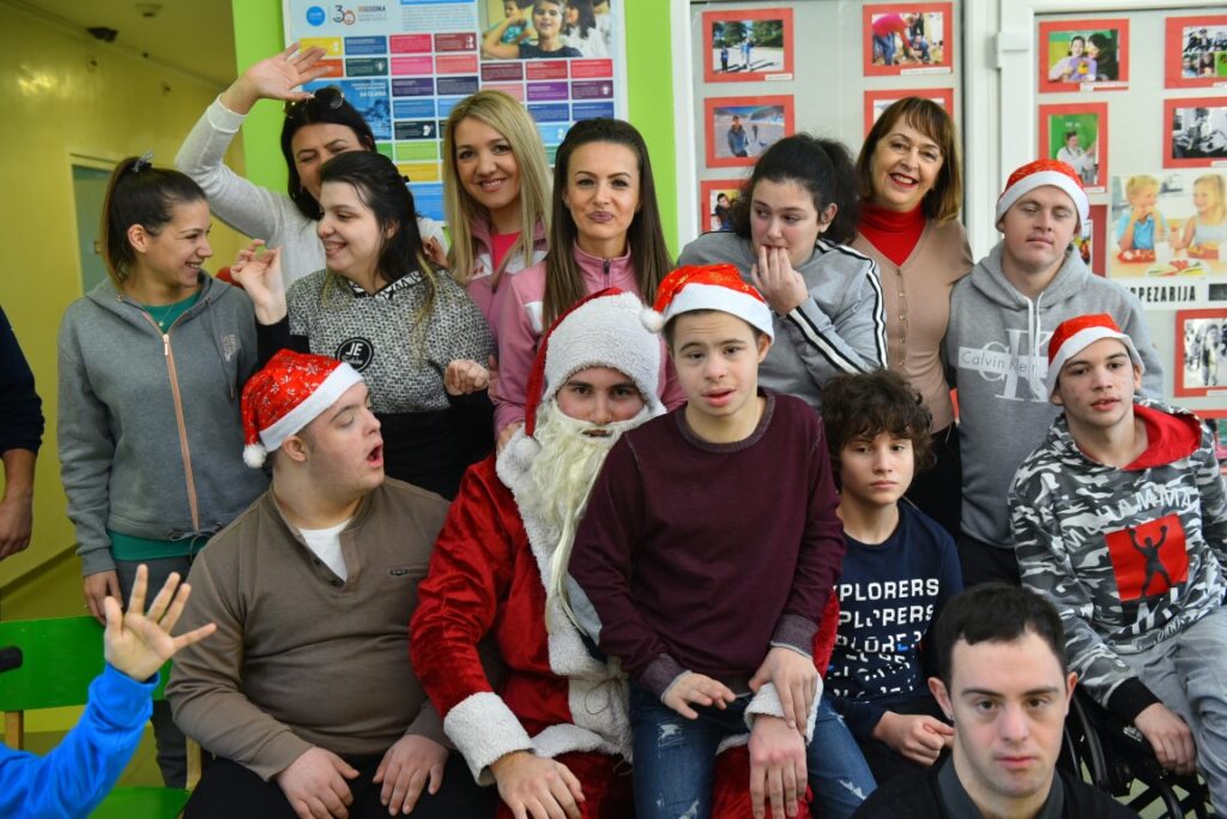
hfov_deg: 50.7
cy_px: 410
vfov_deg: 35.1
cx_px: 614
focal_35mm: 38
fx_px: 1295
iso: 800
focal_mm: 38
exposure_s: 1/125
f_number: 4
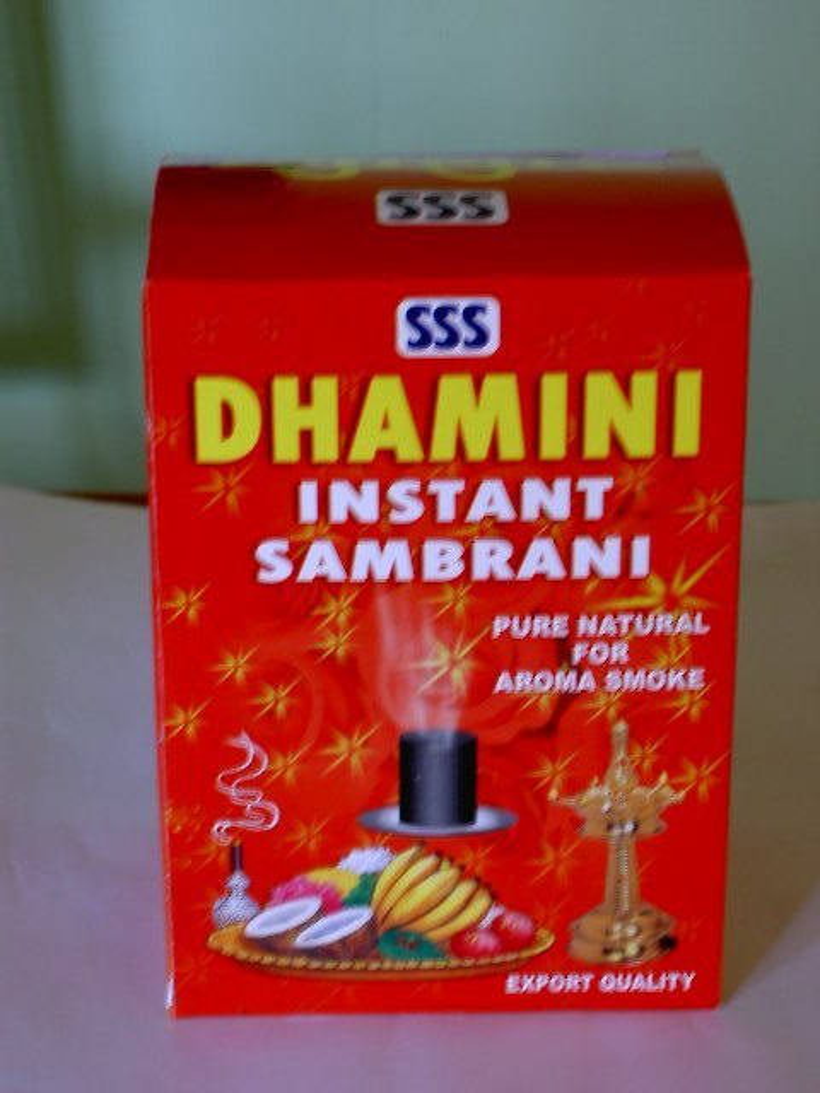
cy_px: 546
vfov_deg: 19.6
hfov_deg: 14.8
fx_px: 3158
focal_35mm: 100
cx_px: 410
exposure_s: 1/8
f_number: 4.5
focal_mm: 20.6
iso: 100
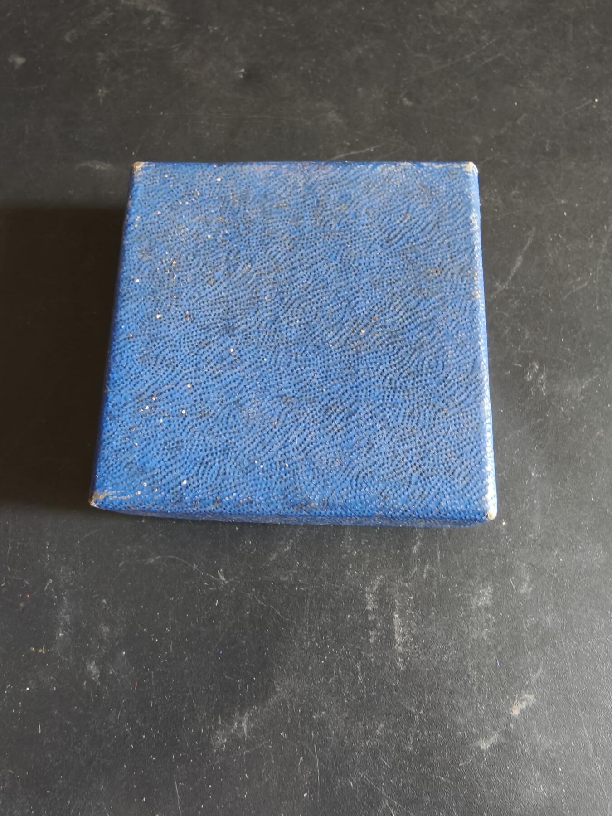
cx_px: 306
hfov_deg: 58.9
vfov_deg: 73.9
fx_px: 542
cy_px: 408
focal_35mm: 23
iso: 1250
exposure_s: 1/39.1
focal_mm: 2.32
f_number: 2
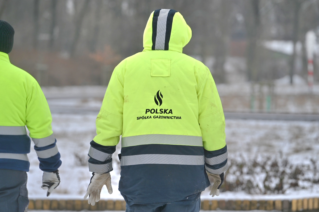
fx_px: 1595
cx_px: 160
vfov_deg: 7.6
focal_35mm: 180
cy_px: 106
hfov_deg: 11.4
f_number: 5
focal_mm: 180
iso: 100
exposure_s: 1/400
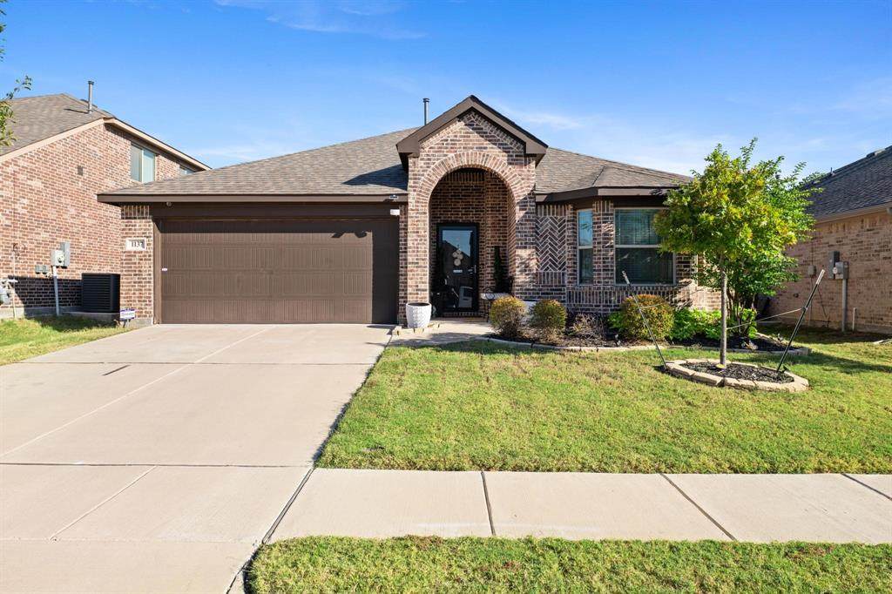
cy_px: 297
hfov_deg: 73.8
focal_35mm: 24
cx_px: 446
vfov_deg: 53.1
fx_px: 594
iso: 100
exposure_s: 1/500
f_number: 7.1
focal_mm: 24
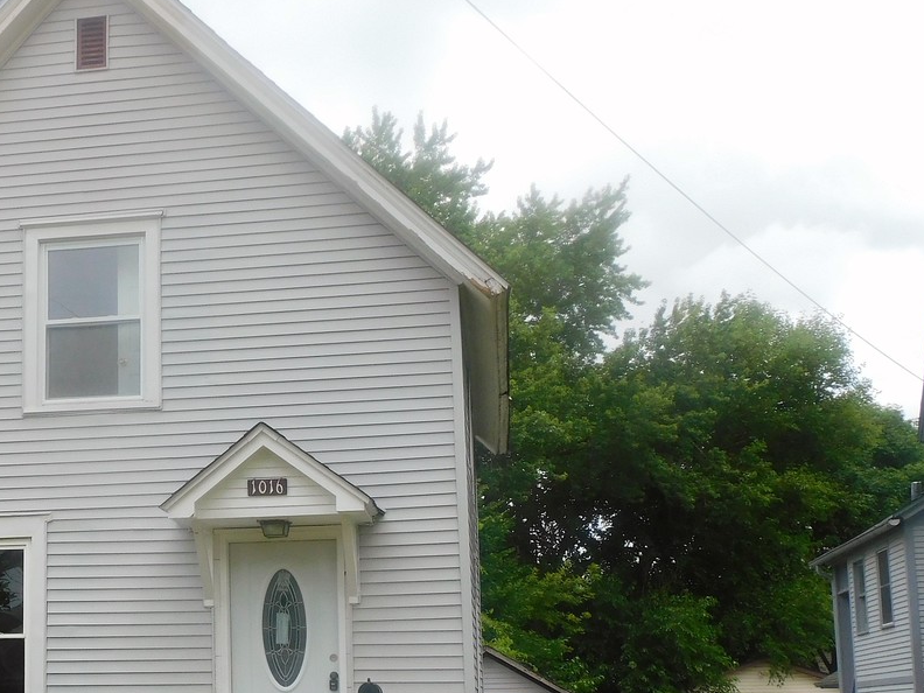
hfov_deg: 30.8
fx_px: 1602
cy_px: 494
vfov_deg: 24.2
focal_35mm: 60
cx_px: 98
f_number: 3.6
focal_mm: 5.9
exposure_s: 1/1000
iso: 125
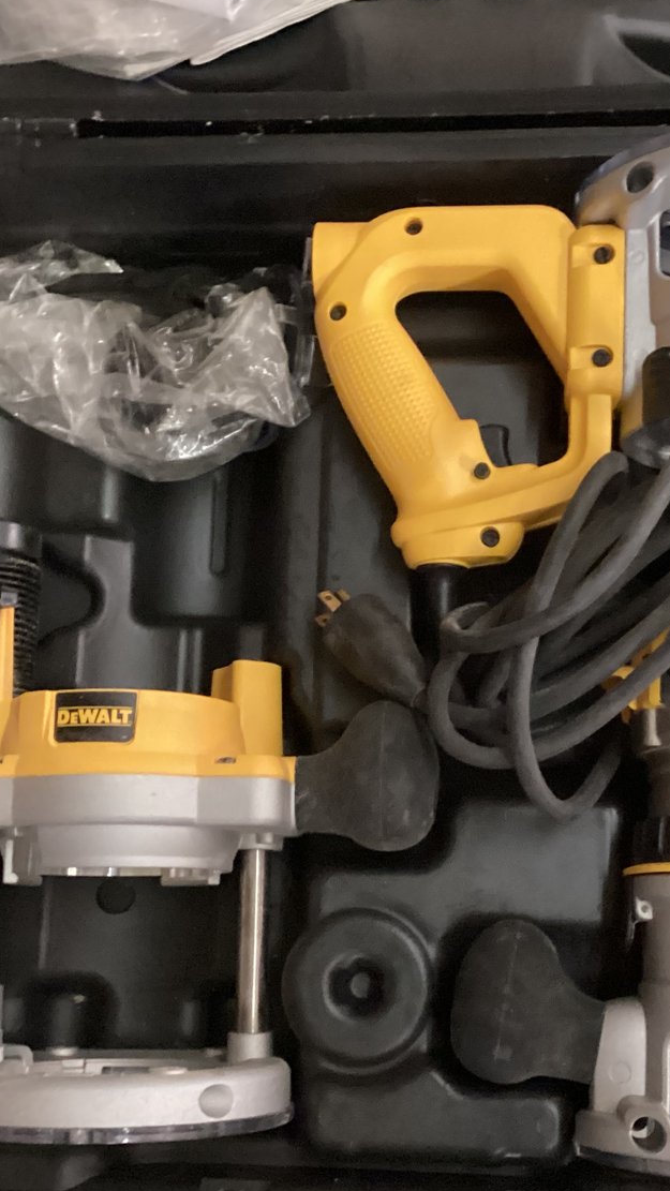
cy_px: 601
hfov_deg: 25.9
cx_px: 382
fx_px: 1453
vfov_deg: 44.6
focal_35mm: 46
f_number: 2.4
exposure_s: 1/24
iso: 800
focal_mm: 3.3
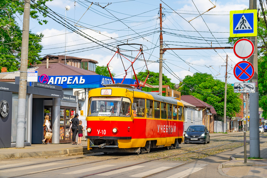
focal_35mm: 75
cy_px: 89
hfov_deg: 27.0
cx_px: 134
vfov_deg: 18.2
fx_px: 556
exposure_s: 1/640
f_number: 5
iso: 100
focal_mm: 75
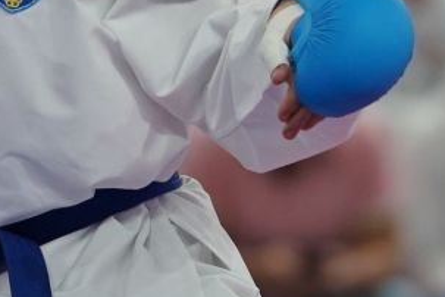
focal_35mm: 1136
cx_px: 235
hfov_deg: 1.8
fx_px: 14041
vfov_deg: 1.2
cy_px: 21
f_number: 2.8
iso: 1250
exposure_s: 1/1000
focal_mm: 191
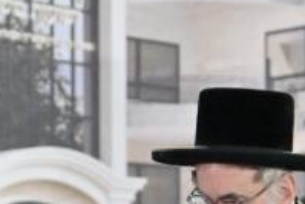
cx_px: -35
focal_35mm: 770
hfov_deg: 2.7
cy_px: 330
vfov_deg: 1.8
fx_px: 6528
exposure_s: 1/200
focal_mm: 100
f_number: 2.8
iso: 1600
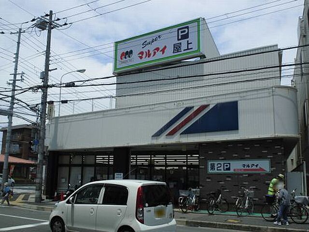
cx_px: 154
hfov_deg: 49.0
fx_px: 339
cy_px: 116
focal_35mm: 38
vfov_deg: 37.7
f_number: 4.2
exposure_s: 1/1000
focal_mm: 6.9
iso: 100
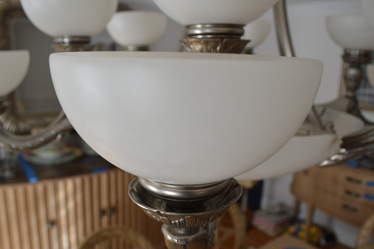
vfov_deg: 42.3
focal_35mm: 31
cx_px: 184
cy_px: 128
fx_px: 322
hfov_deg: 60.3
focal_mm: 20
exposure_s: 1/100
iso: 400
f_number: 5
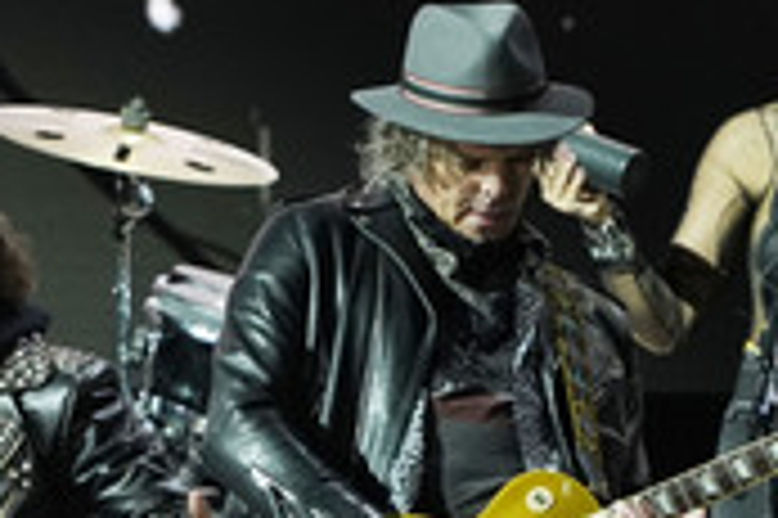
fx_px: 33832
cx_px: 209
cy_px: 491
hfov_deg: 1.3
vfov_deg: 0.9
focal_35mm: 1567
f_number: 6.3
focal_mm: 600
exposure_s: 1/400
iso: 3200
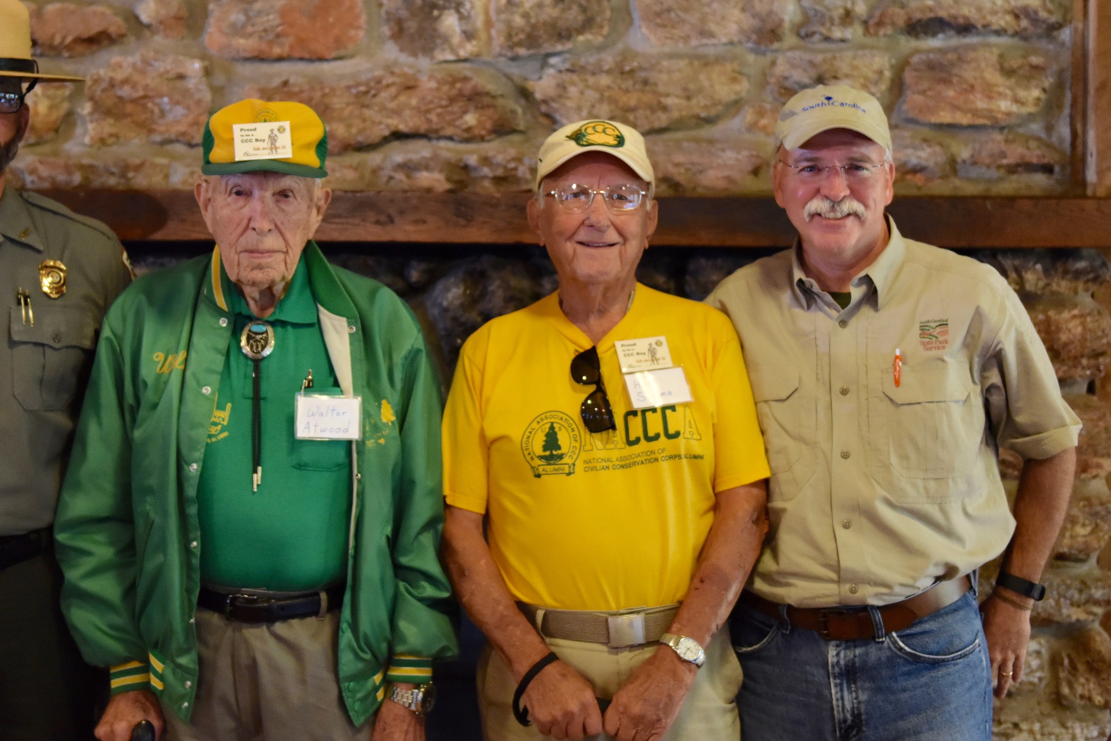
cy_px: 267
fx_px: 1852
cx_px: 487
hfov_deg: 33.4
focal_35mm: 60
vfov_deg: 22.6
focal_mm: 40
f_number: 2.8
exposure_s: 1/100
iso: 2000
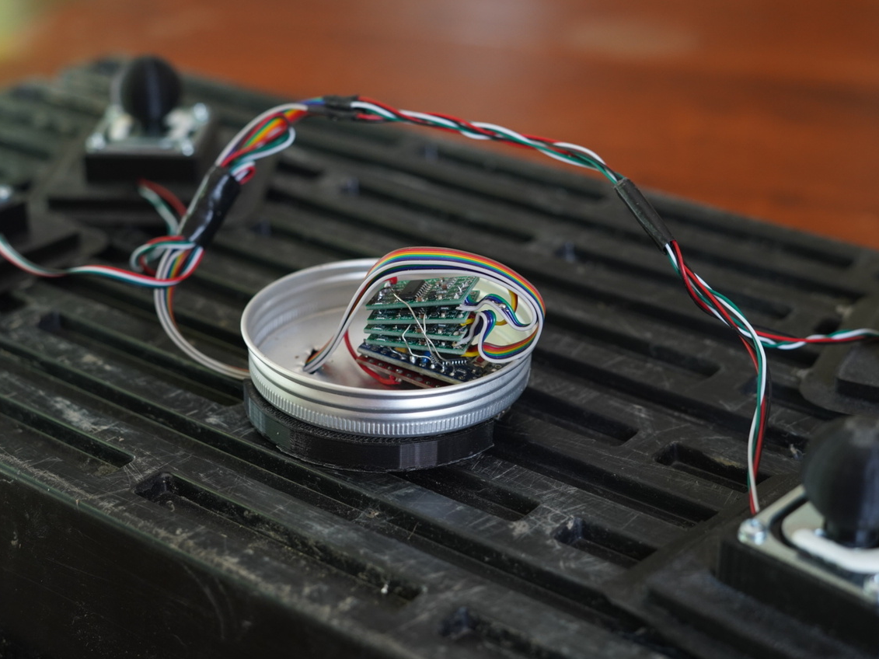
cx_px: 429
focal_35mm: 55
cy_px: 330
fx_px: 1396
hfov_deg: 34.9
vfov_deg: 26.6
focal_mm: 50
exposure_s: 1/60
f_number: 5
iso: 1600
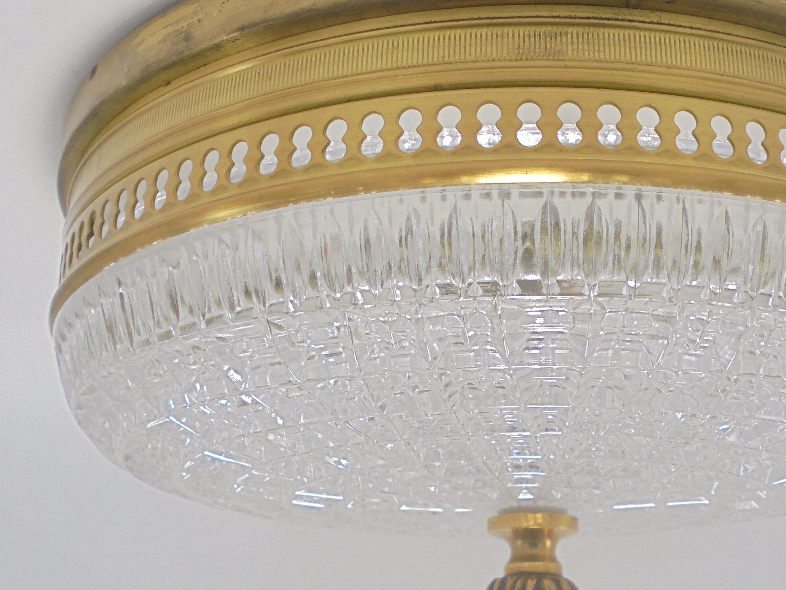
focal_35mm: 50
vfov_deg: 29.1
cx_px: 517
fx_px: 1135
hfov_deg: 37.8
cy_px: 291
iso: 100
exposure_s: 1/50
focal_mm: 6.1
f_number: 4
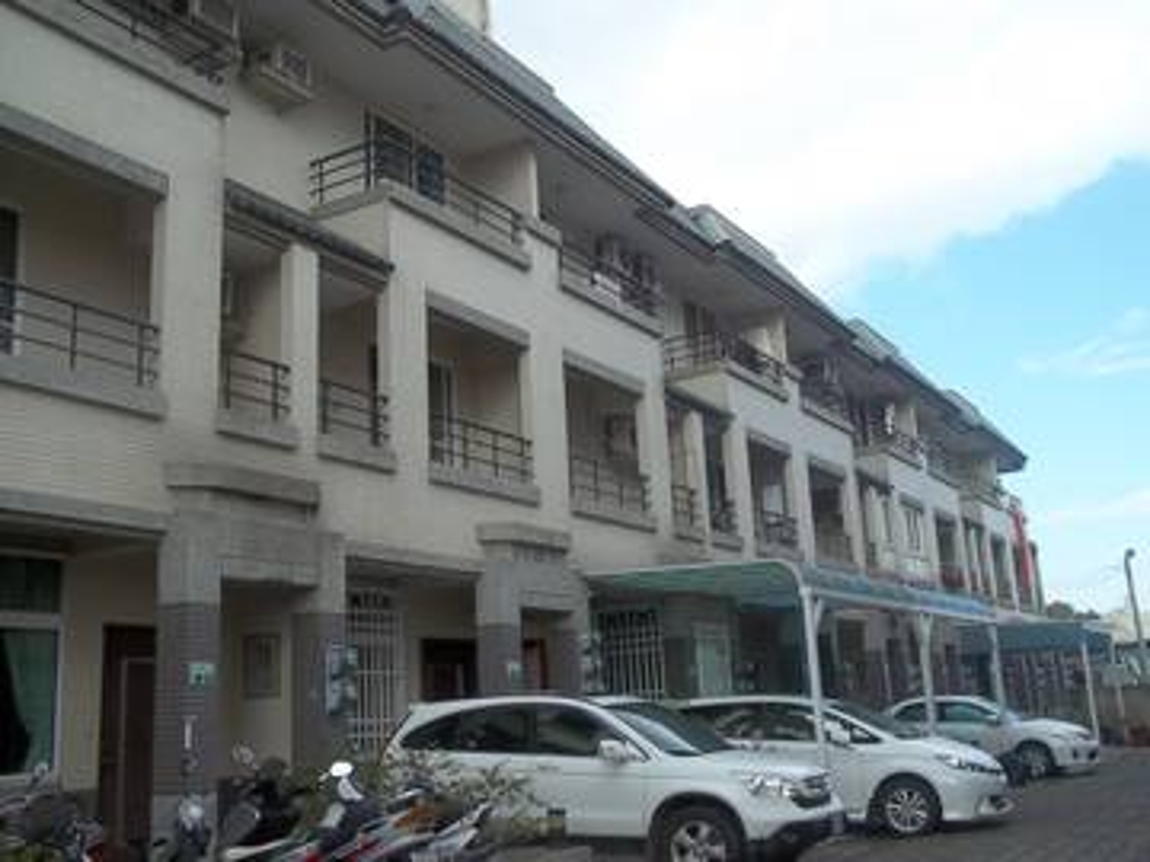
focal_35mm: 36
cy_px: 431
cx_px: 575
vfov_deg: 39.7
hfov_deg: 51.4
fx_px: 1196
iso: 64
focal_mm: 6.5
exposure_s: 1/400
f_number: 3.1
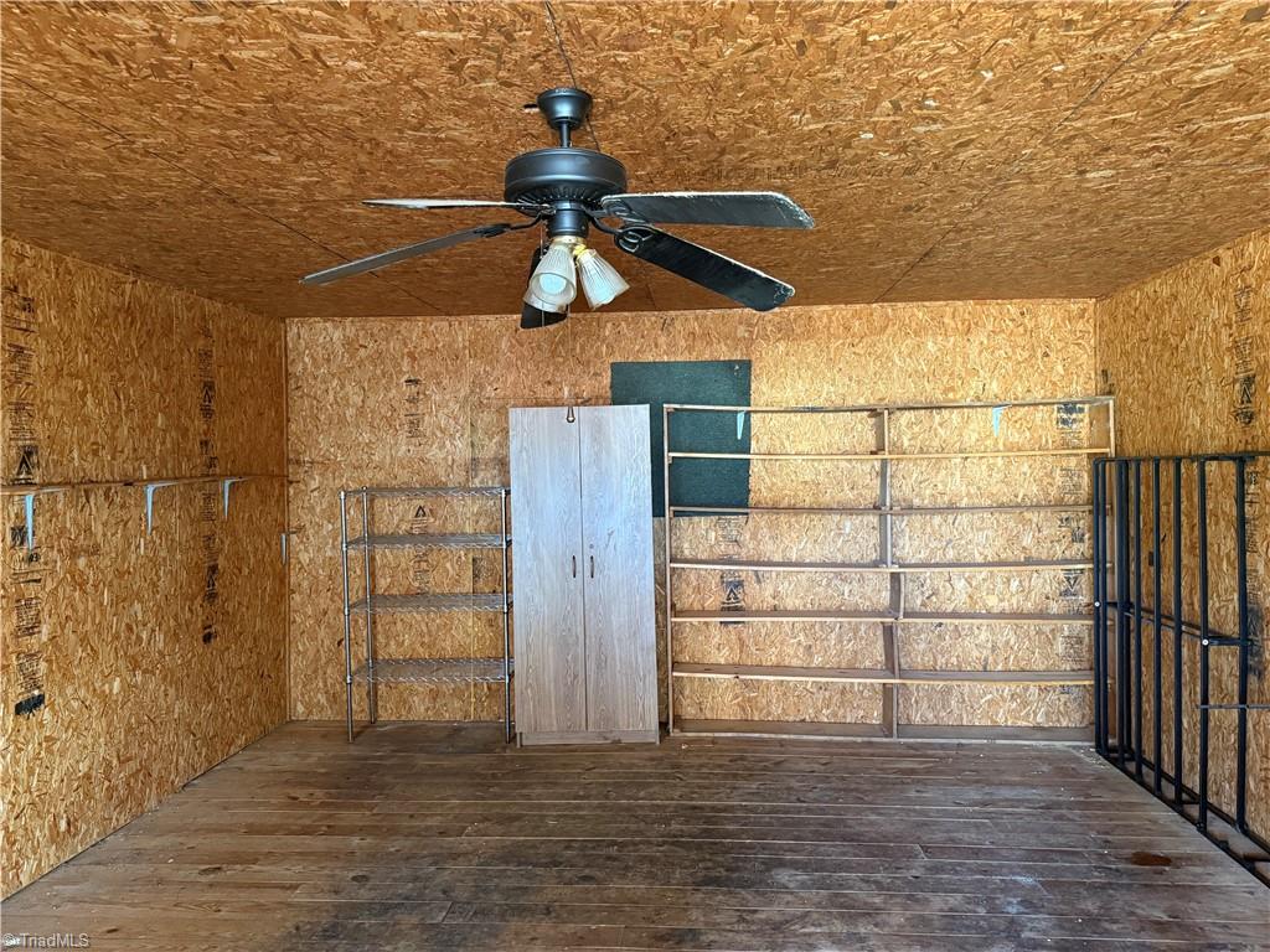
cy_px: 476
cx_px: 635
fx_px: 881
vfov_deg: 56.8
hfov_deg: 71.6
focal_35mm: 24
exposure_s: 1/44
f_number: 1.78
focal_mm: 6.76
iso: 800
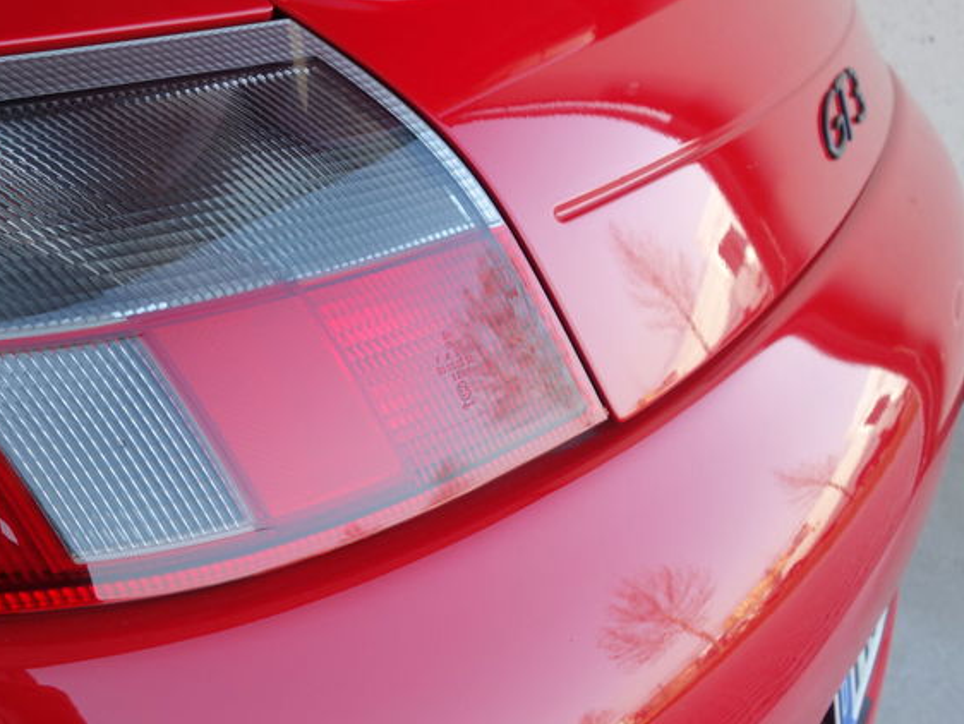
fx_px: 1365
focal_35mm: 49
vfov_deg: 29.3
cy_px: 197
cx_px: 87
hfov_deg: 36.4
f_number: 3.2
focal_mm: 10.4
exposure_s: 1/100
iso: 125
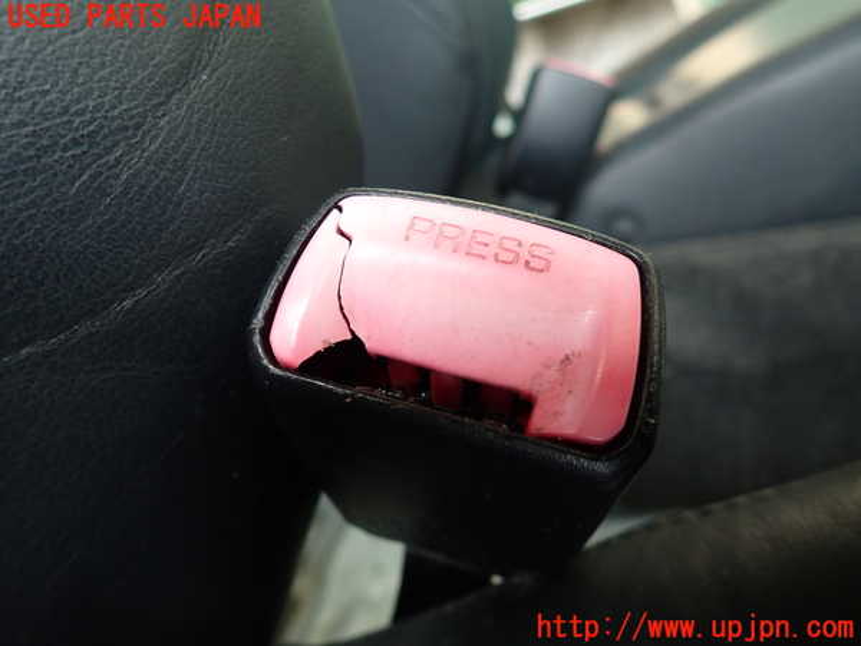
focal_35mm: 25
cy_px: 323
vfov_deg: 54.9
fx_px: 622
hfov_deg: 69.4
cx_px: 430
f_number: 2
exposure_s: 1/60
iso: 200
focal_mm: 4.5
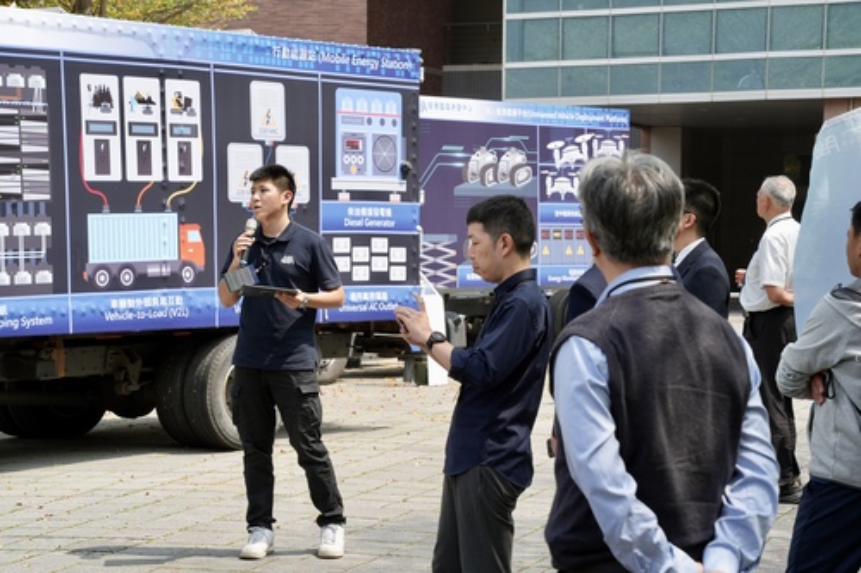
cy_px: 286
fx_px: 2295
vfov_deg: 14.2
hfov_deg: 21.2
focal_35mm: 96
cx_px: 430
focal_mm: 96
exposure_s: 1/160
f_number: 11
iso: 320
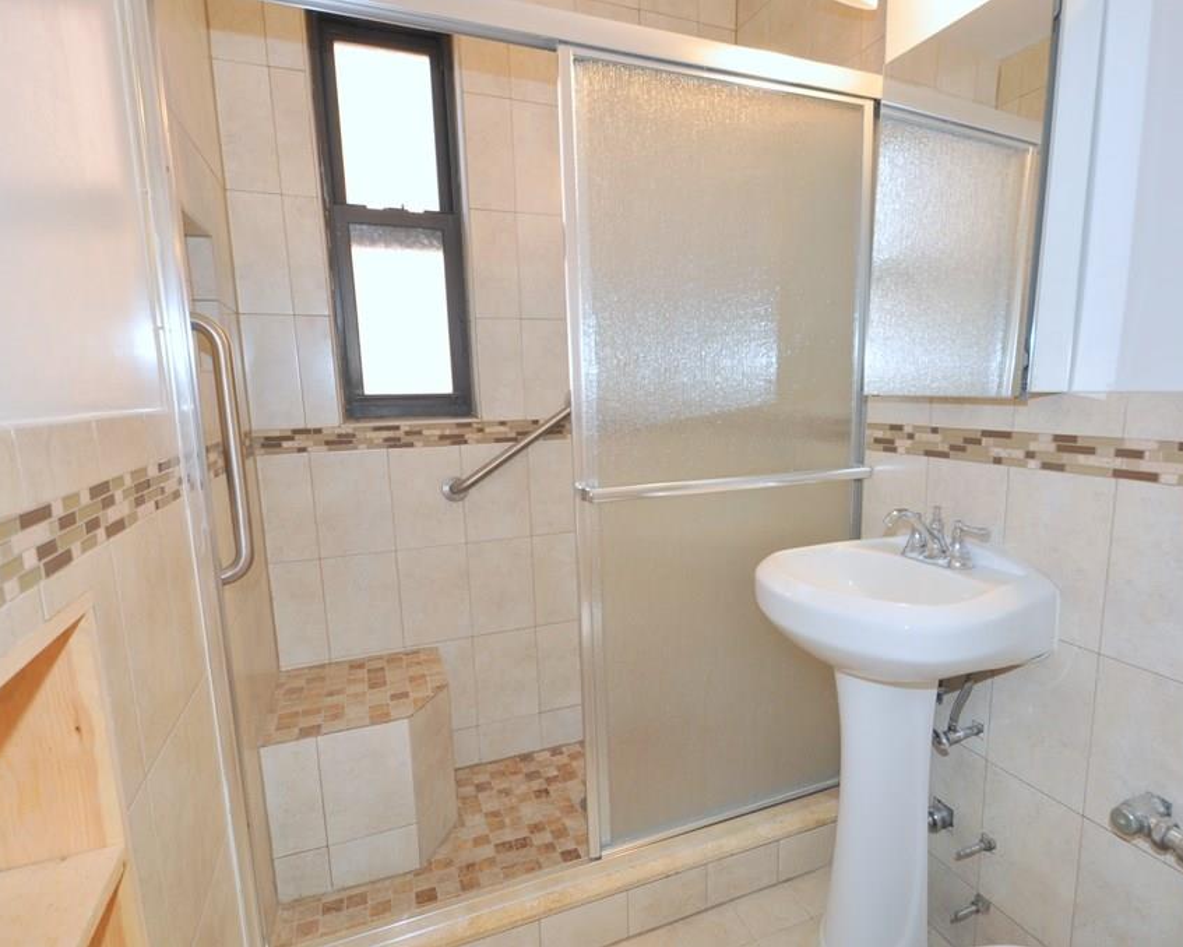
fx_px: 595
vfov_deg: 77.0
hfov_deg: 89.3
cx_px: 659
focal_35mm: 17
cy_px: 474
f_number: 4
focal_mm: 10
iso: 450
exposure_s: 1/60
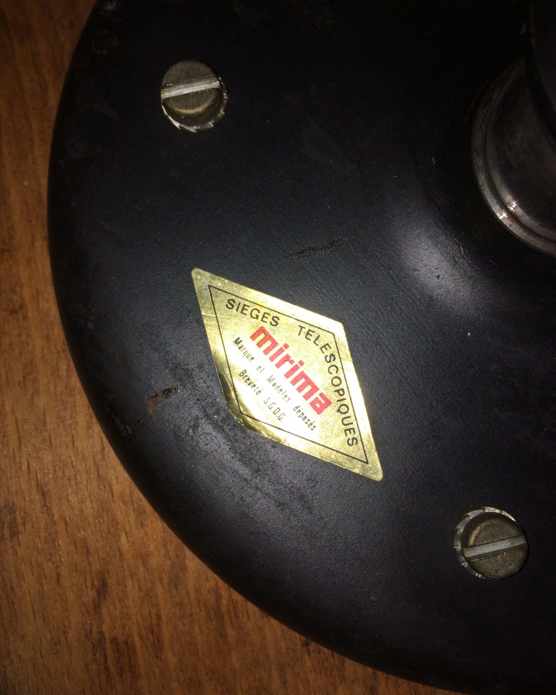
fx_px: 638
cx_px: 282
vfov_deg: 57.2
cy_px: 365
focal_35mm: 31
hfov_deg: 47.1
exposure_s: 1/342
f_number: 2.2
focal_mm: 4.15
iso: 32
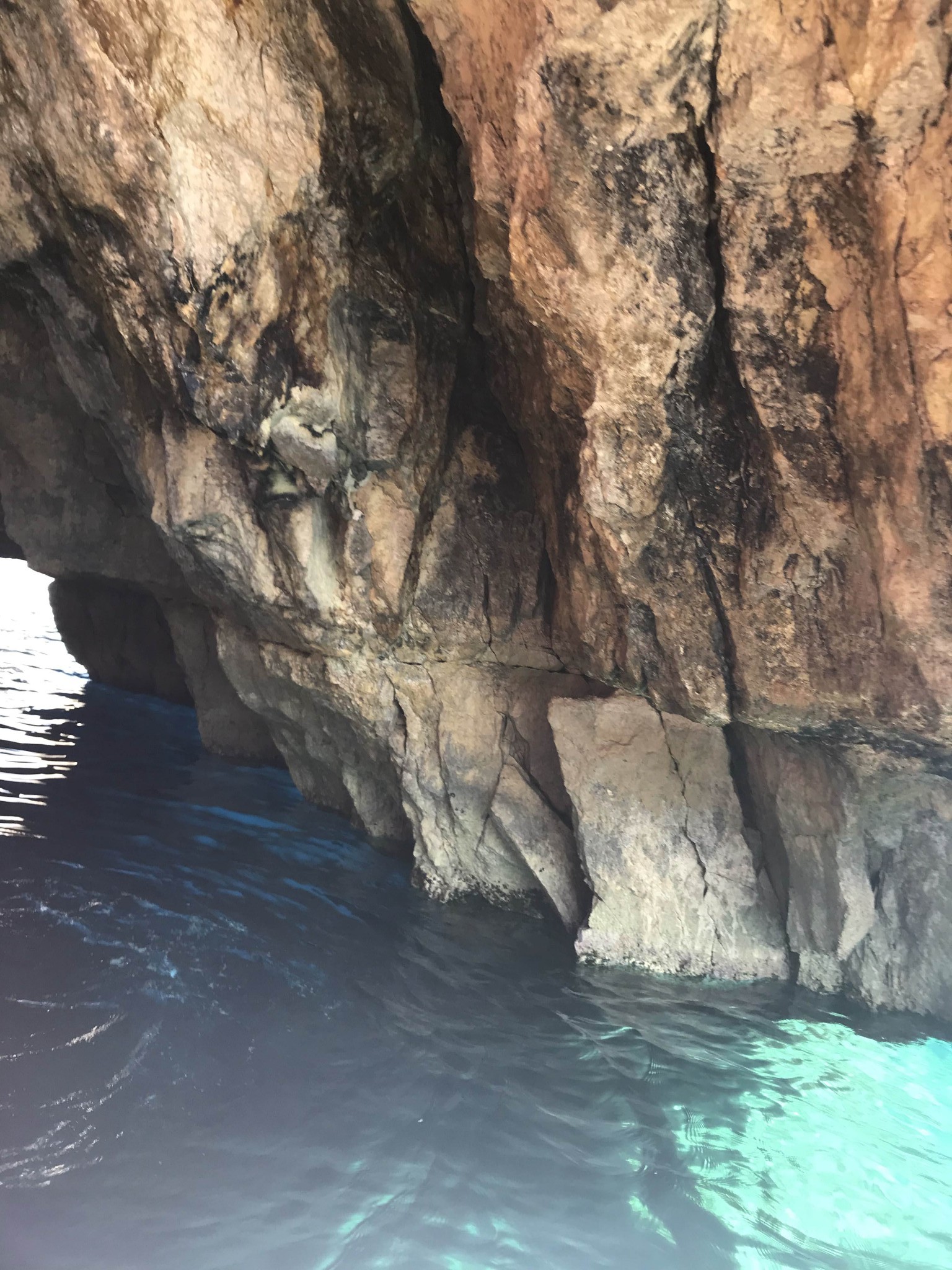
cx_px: 476
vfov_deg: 63.4
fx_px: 1027
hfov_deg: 49.7
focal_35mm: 28
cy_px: 635
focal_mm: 3.99
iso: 25
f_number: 1.8
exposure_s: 1/100
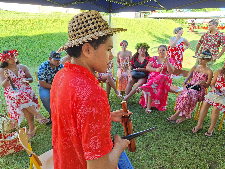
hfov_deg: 73.9
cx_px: 112
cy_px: 84
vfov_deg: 58.9
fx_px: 149
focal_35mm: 23
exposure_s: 1/116
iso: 40
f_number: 1.8
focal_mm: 5.54
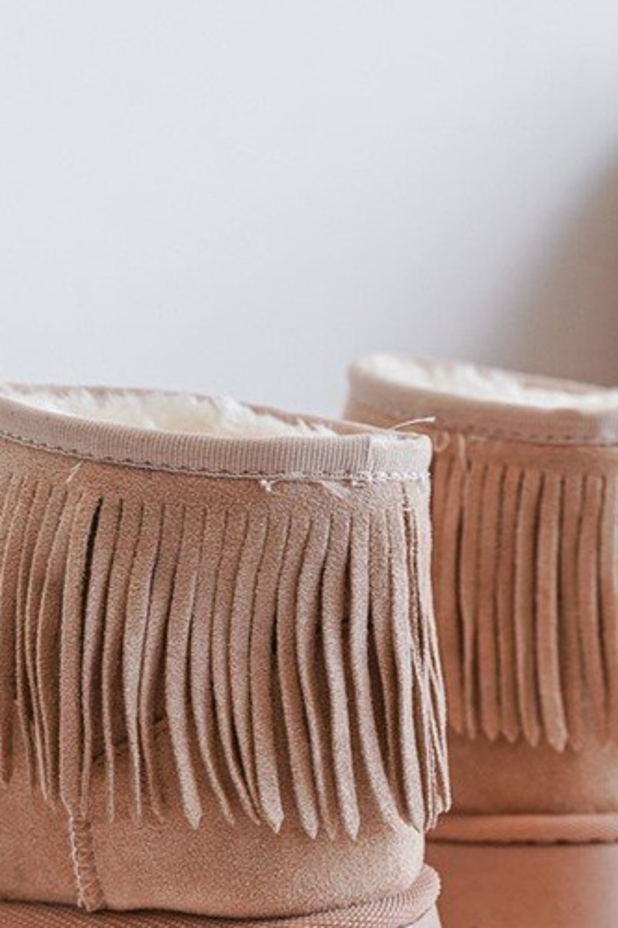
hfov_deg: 23.7
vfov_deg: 34.8
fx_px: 1469
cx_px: 232
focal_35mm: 57
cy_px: 598
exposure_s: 1/100
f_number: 4
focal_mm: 38
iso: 500
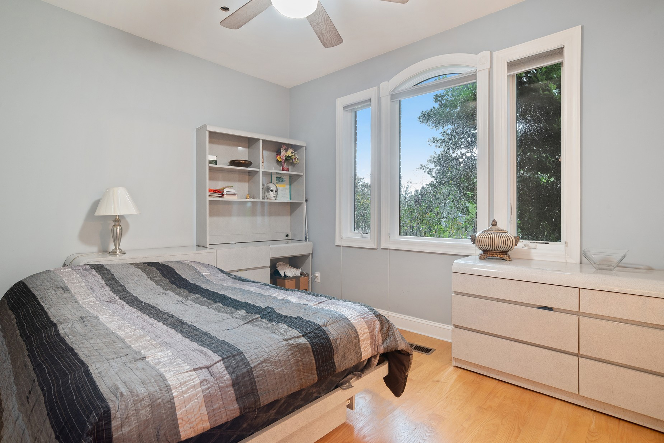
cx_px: 332
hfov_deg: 90.0
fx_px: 332
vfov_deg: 67.4
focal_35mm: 18
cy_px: 222
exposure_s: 1.3
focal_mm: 18
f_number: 11
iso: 200
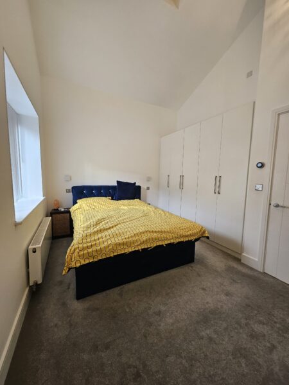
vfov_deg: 106.2
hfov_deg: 89.9
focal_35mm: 13
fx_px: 145
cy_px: 192
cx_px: 144
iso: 100
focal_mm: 1.74
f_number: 2.2
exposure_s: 1/50
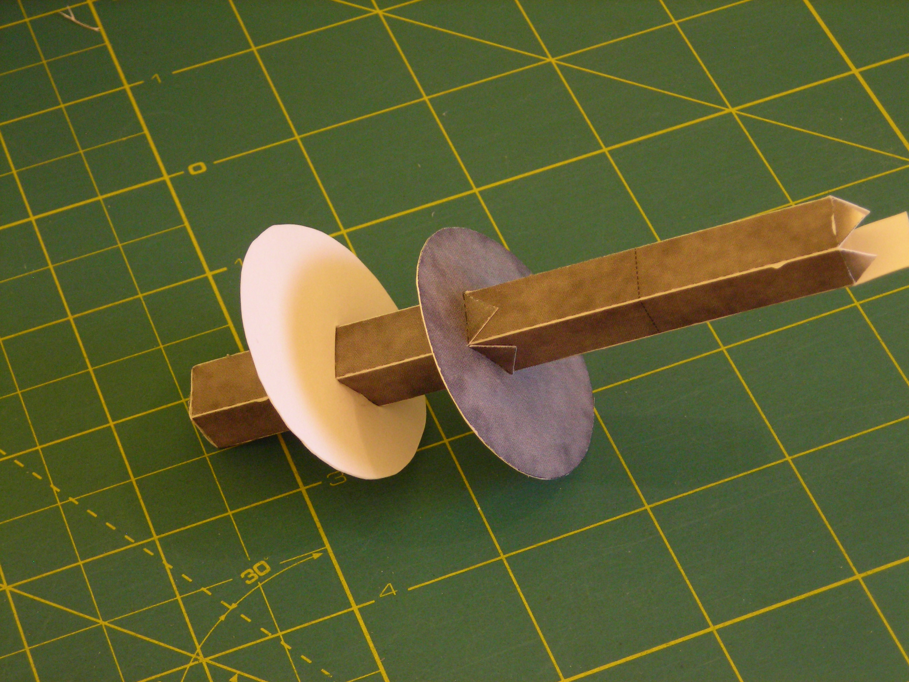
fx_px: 2705
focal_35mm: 103
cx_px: 454
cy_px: 341
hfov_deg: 19.1
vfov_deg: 14.4
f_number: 4.9
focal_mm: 17
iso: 200
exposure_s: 2
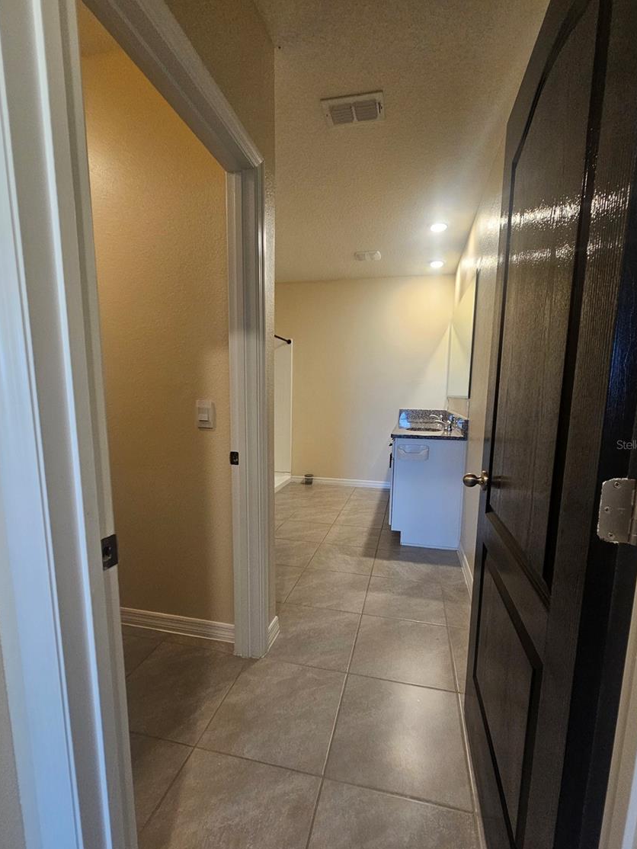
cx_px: 328
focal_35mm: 14
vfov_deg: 102.0
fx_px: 343
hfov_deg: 85.7
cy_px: 444
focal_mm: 2.2
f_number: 2.2
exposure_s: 1/60
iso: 250
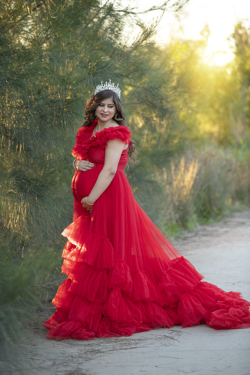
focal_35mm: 125
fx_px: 1302
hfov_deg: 11.0
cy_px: 188
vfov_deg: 16.4
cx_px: 125
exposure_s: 1/160
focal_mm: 125
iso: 320
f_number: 2.8
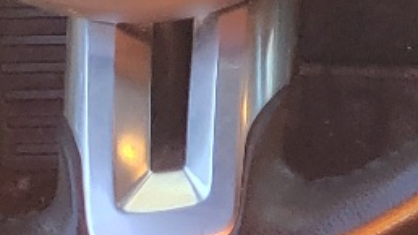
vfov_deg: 6.8
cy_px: -118
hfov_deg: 10.1
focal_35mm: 176
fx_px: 1950
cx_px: 1110
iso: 50
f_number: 1.5
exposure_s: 1/196
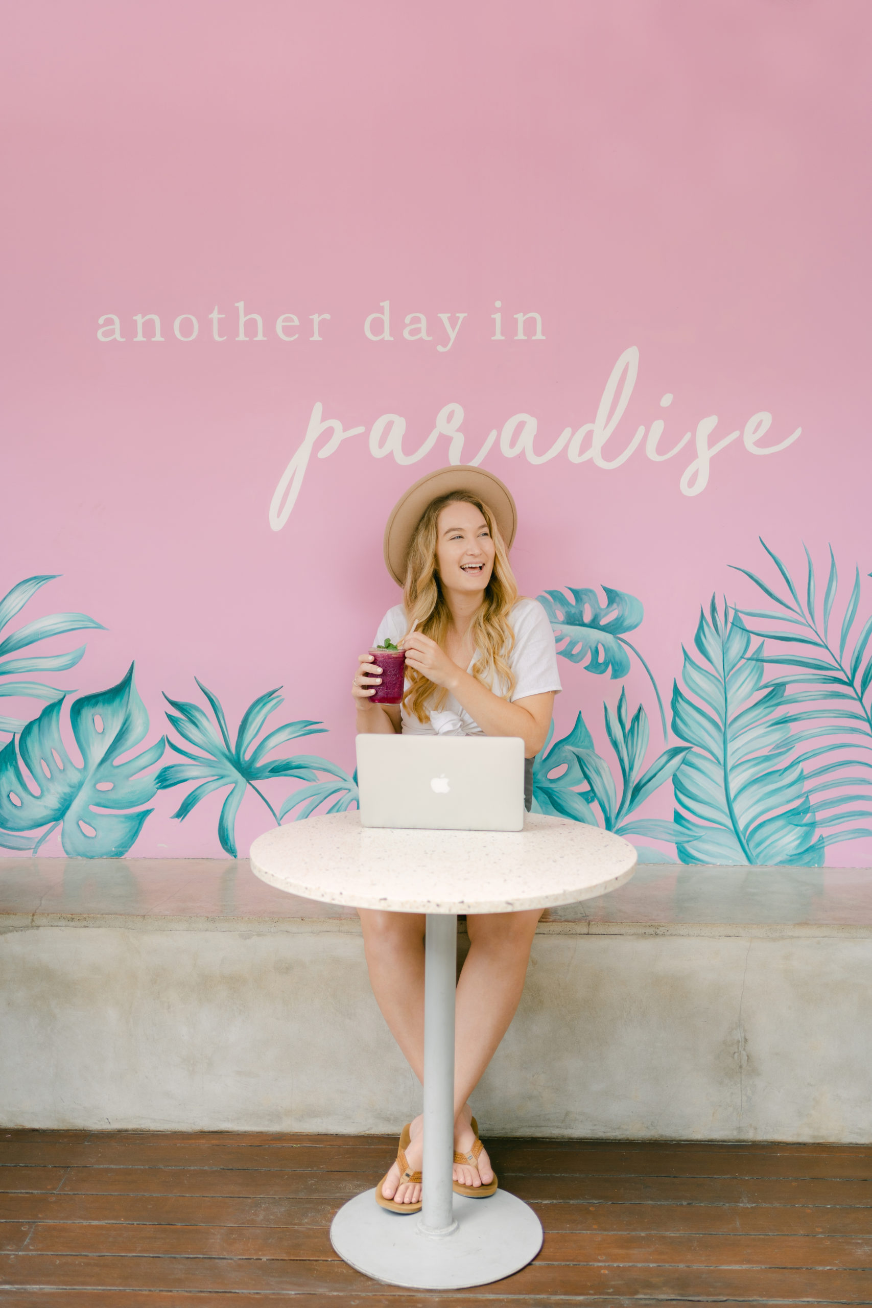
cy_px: 654
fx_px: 1271
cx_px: 436
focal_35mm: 35
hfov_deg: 37.9
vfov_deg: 54.4
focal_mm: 35
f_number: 1.8
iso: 125
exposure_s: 1/640
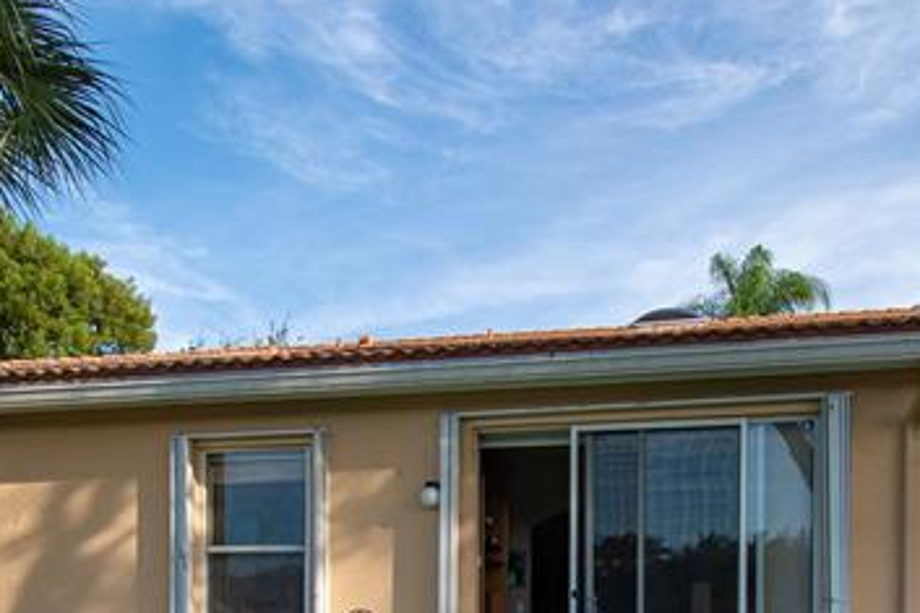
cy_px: 646
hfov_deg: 55.8
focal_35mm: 34
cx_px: 485
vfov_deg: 34.5
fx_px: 868
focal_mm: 10
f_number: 8
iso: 220
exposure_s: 1/250
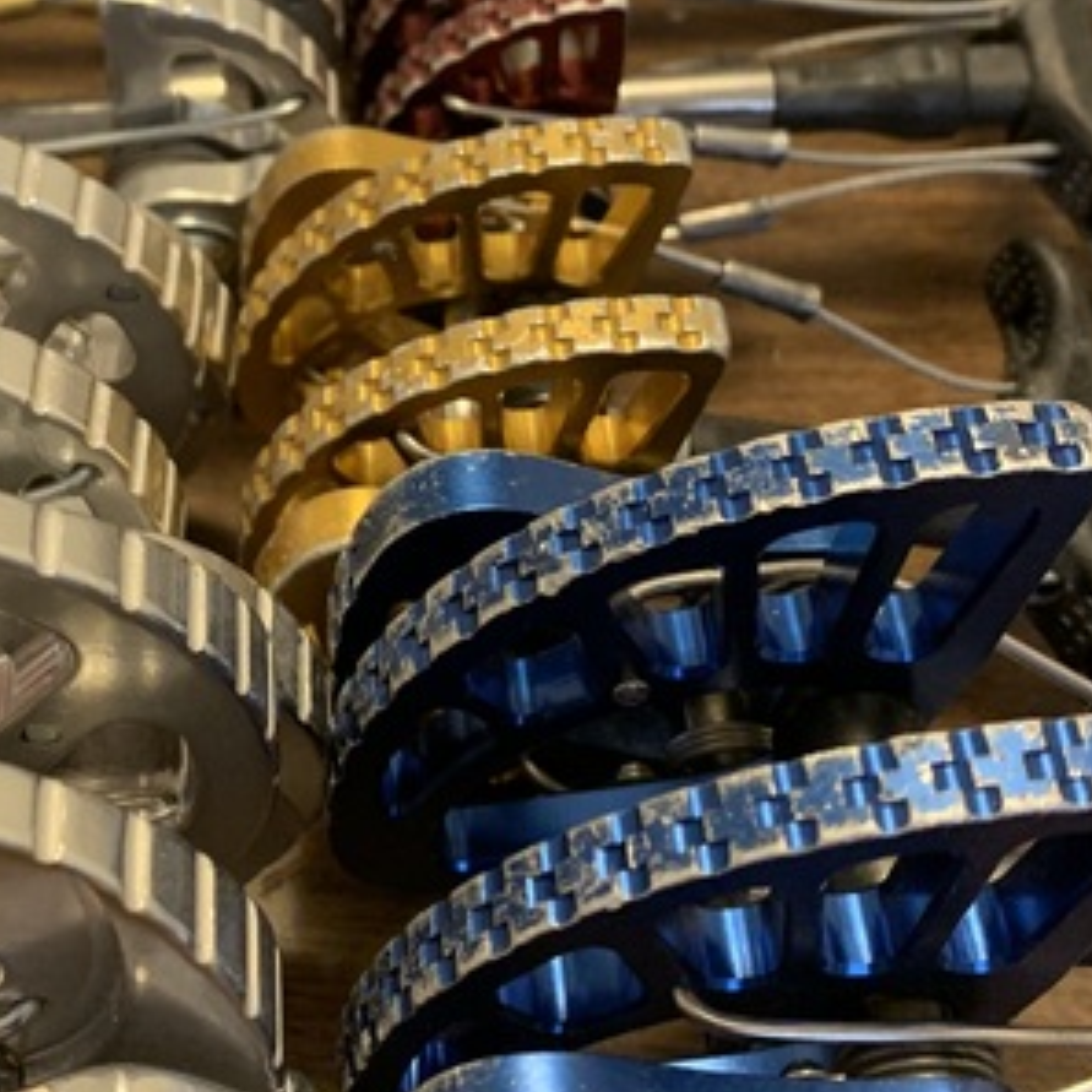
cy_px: 375
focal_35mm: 58
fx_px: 2070
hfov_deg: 29.1
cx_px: 289
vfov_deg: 29.4
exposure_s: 1/30
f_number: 1.8
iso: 400
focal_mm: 4.25
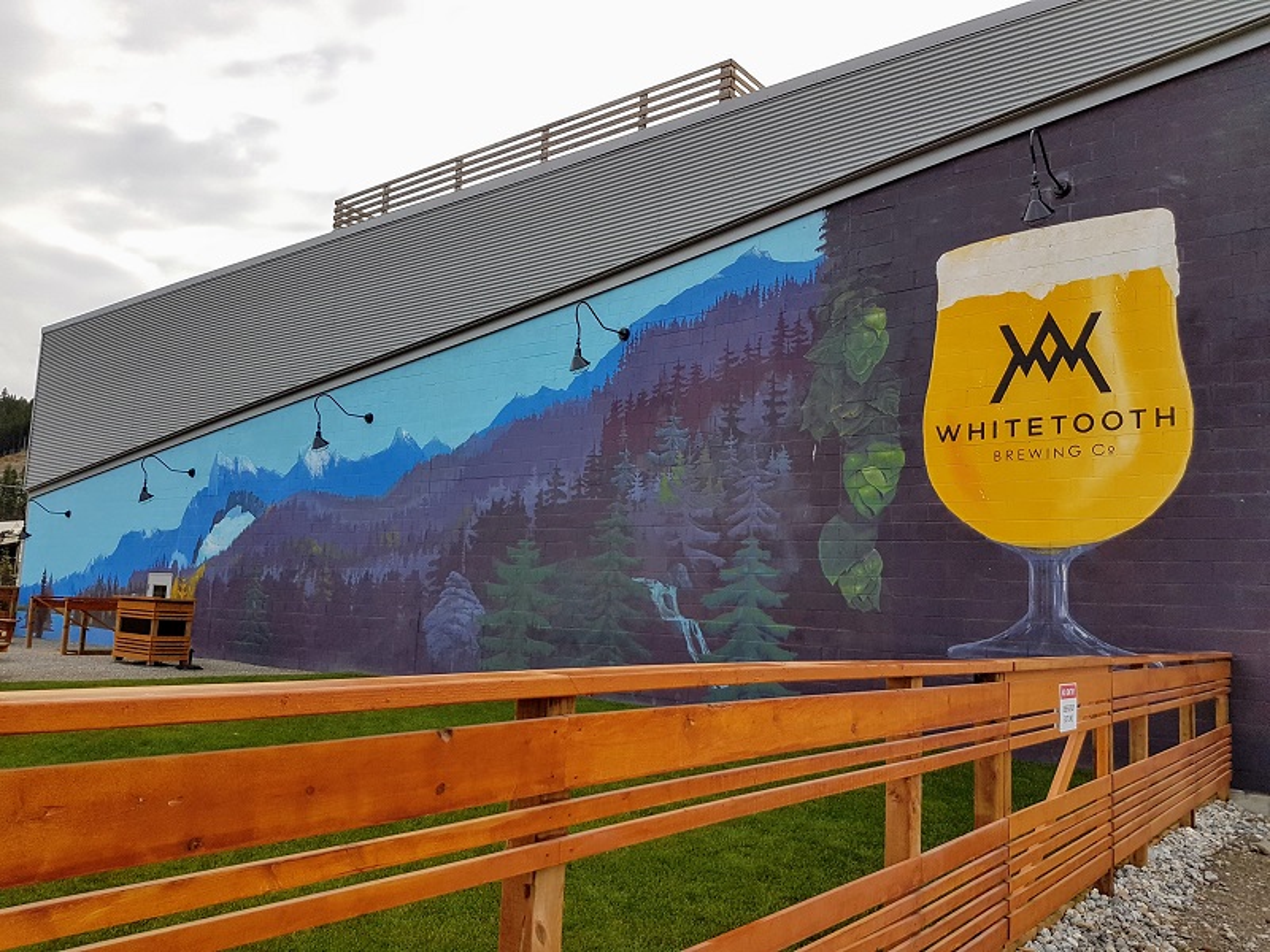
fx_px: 954
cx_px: 635
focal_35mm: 26
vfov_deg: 53.1
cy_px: 476
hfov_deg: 67.3
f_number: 1.7
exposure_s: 1/1104
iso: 40
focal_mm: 4.2
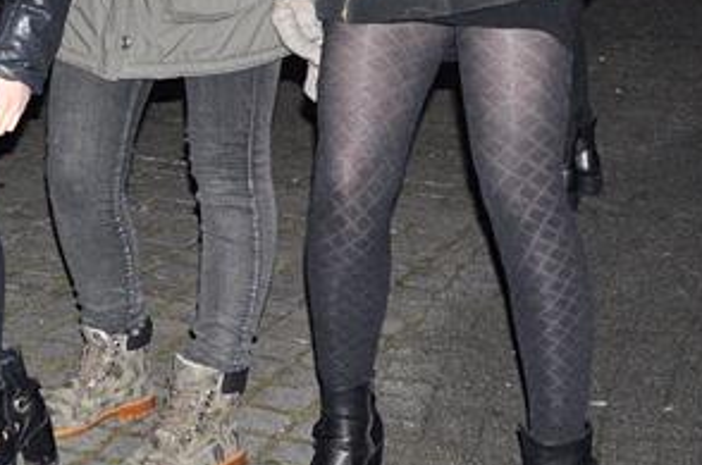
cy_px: -44
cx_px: -165
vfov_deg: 12.4
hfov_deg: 17.9
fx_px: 2111
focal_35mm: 108
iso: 3200
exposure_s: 1/60
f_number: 5.6
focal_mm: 25
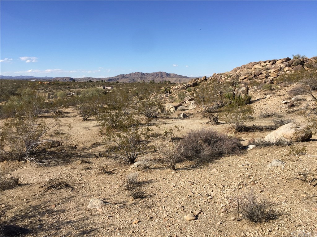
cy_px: 118
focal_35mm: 29
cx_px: 158
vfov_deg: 48.2
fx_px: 266
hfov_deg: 61.7
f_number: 2.2
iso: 32
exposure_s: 1/2326
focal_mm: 4.15
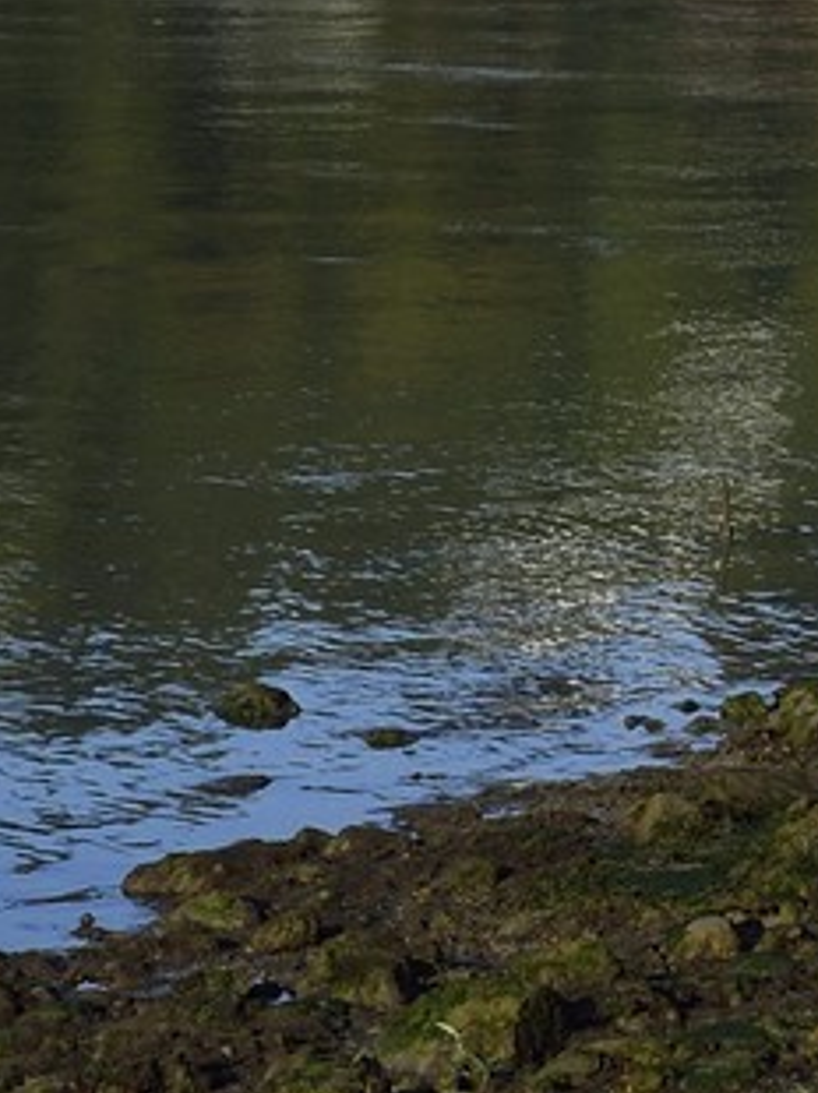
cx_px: 2394
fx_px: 9402
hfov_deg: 4.8
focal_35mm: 298
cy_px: -398
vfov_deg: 6.6
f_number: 11
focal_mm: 60
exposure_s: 1/320
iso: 200
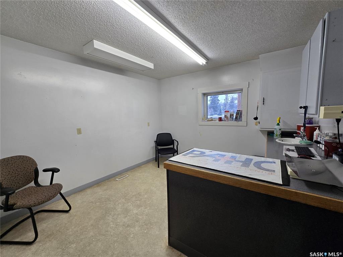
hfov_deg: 106.2
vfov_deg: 89.9
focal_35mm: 13
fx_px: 129
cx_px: 172
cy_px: 128
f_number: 2.2
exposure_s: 1/120
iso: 80
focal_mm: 2.2
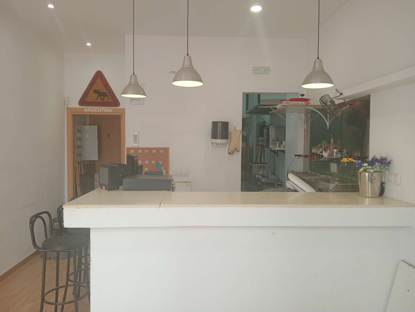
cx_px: 208
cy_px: 156
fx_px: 336
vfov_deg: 49.8
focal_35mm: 28
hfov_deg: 63.4
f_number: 1.8
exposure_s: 1/50
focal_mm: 3.98
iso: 141
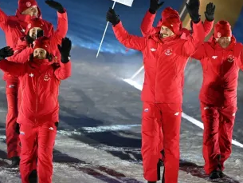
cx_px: 153
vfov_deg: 2.0
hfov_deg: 2.7
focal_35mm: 728
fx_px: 5112
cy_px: 74
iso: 8000
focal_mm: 420
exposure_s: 1/500
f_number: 6
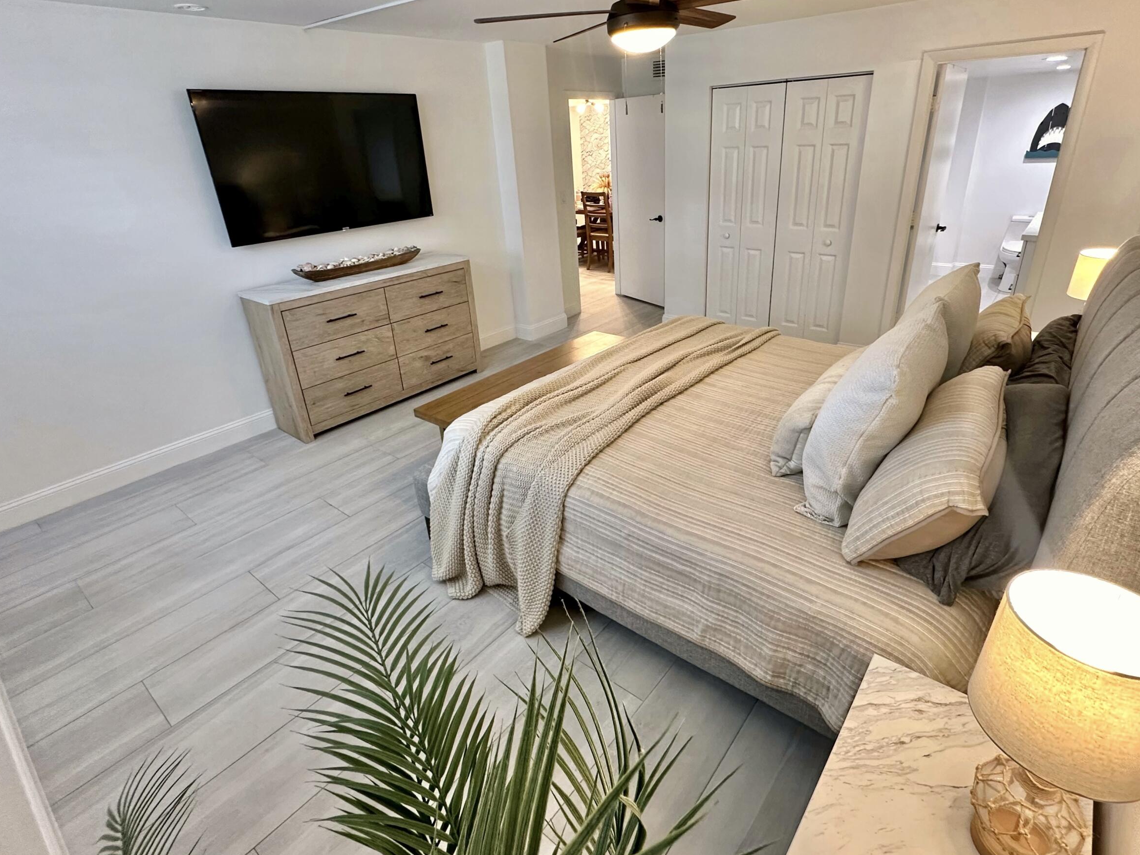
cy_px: 393
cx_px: 602
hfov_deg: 87.7
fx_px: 593
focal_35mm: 18
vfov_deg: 71.5
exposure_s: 1/60
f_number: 2.2
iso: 250
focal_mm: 2.22
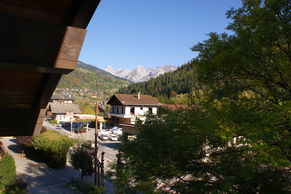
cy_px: 97
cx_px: 146
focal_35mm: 27
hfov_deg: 67.4
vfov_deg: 47.9
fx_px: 218
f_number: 10
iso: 100
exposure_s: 1/100
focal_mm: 18
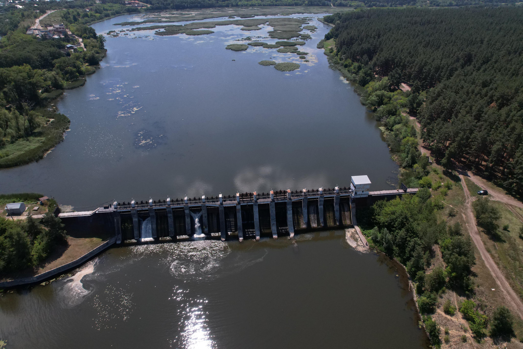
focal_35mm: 22
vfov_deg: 57.2
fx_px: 320
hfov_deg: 78.6
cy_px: 174
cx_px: 262
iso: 400
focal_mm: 8.38
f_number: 2.8
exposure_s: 1/240
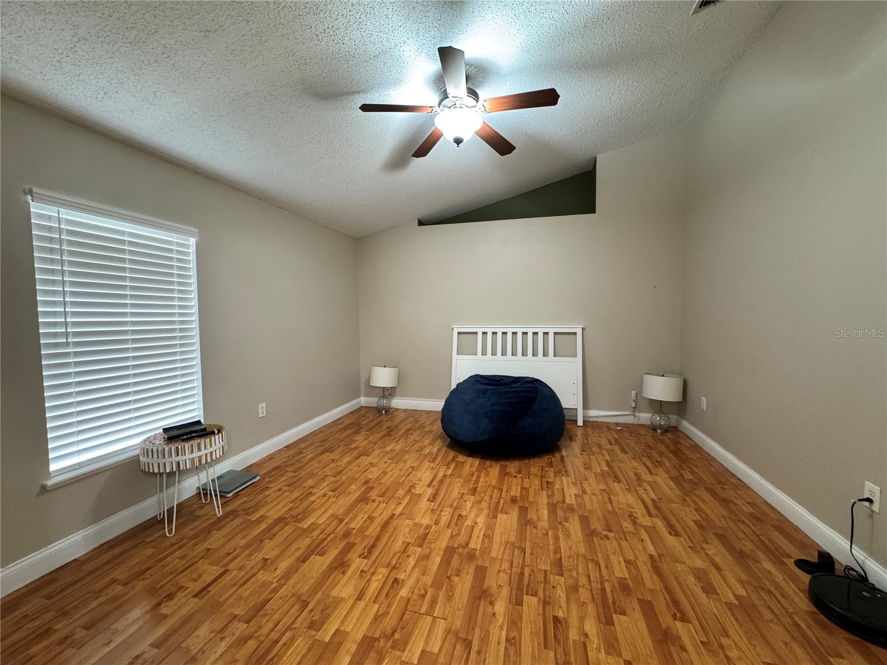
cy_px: 332
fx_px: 359
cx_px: 444
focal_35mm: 14
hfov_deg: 102.1
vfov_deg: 85.7
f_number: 2.2
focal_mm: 2.22
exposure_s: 1/60
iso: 640
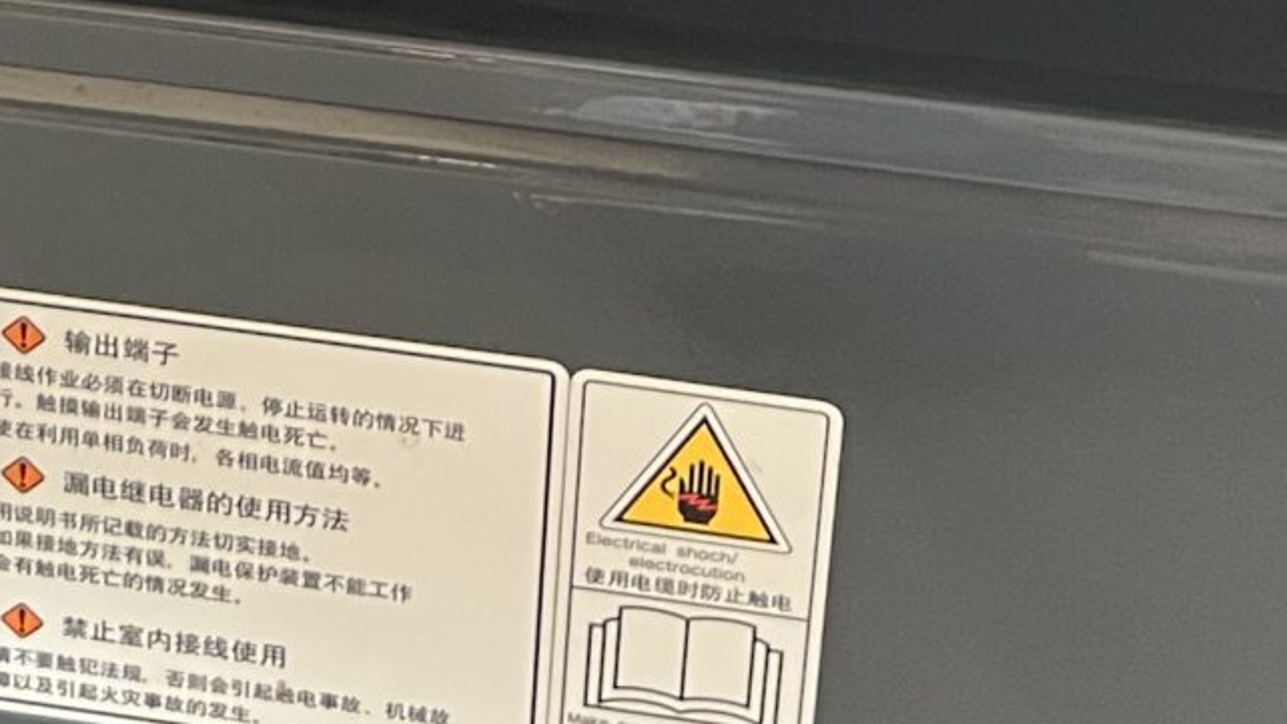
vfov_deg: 9.8
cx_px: 235
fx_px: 3856
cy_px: -802
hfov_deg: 18.7
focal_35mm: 113
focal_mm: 5.7
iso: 250
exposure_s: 1/60
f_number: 1.5
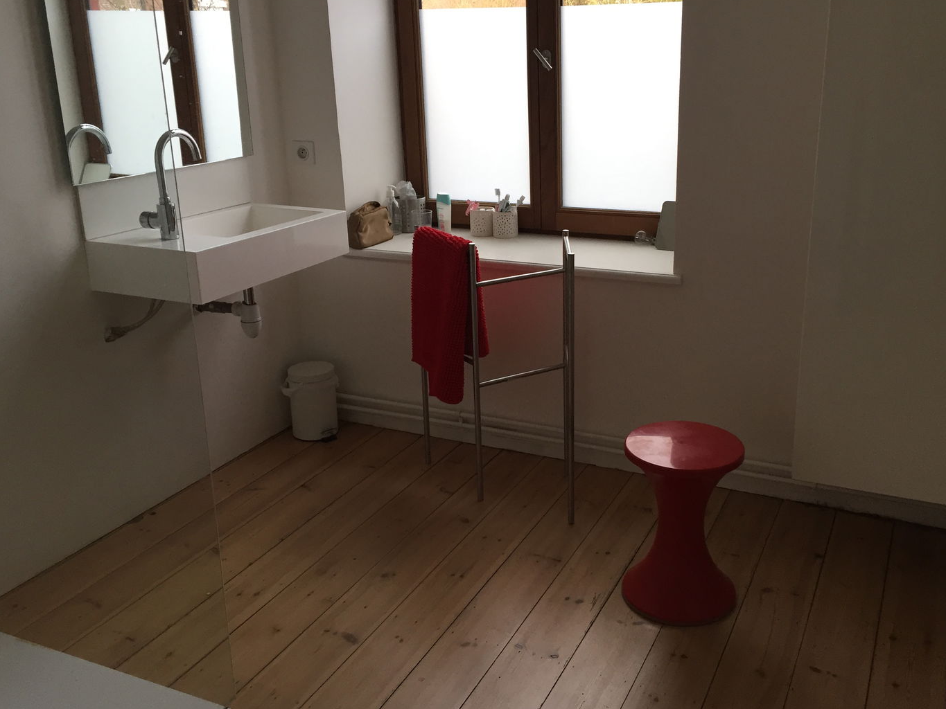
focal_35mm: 34
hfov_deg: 53.8
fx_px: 929
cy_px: 333
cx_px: 541
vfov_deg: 41.8
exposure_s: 1/33
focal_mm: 4.15
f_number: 2.2
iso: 40
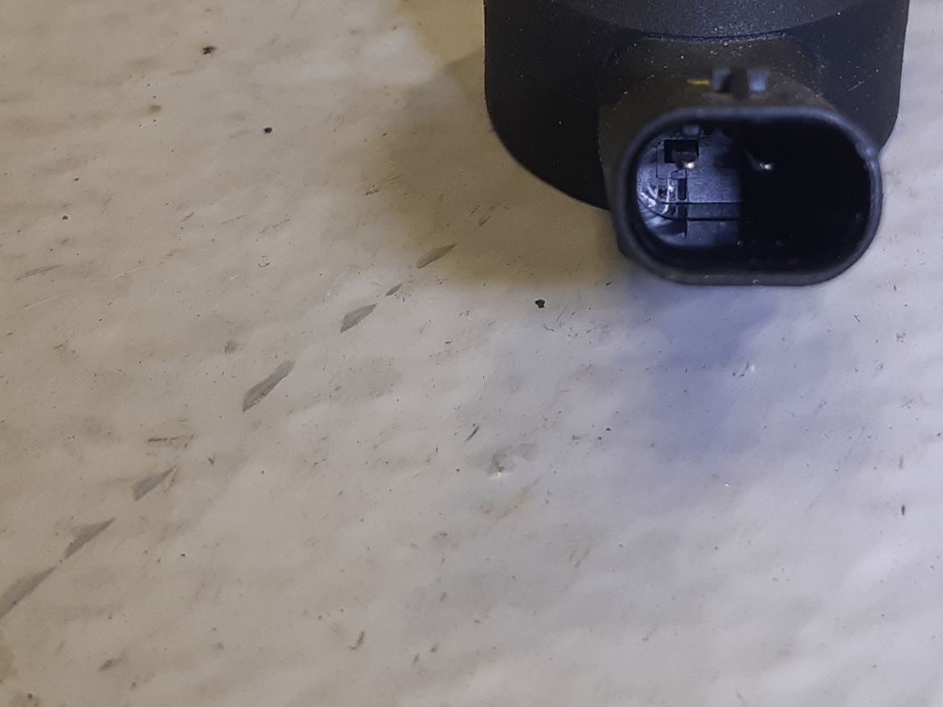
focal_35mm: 49
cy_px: 89
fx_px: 1335
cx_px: 593
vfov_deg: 28.7
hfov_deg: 38.7
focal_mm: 3.93
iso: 64
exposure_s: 1/50
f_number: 1.7
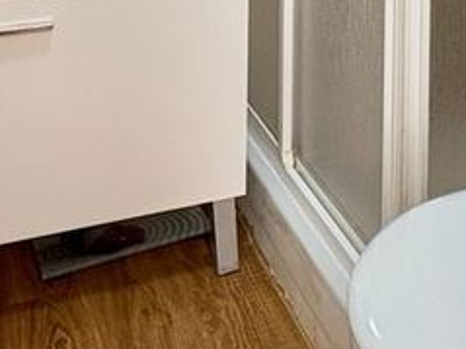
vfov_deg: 19.2
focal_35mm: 60
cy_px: -257
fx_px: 807
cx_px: 269
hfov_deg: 32.1
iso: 400
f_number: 2.2
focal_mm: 2.22
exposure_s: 1/50
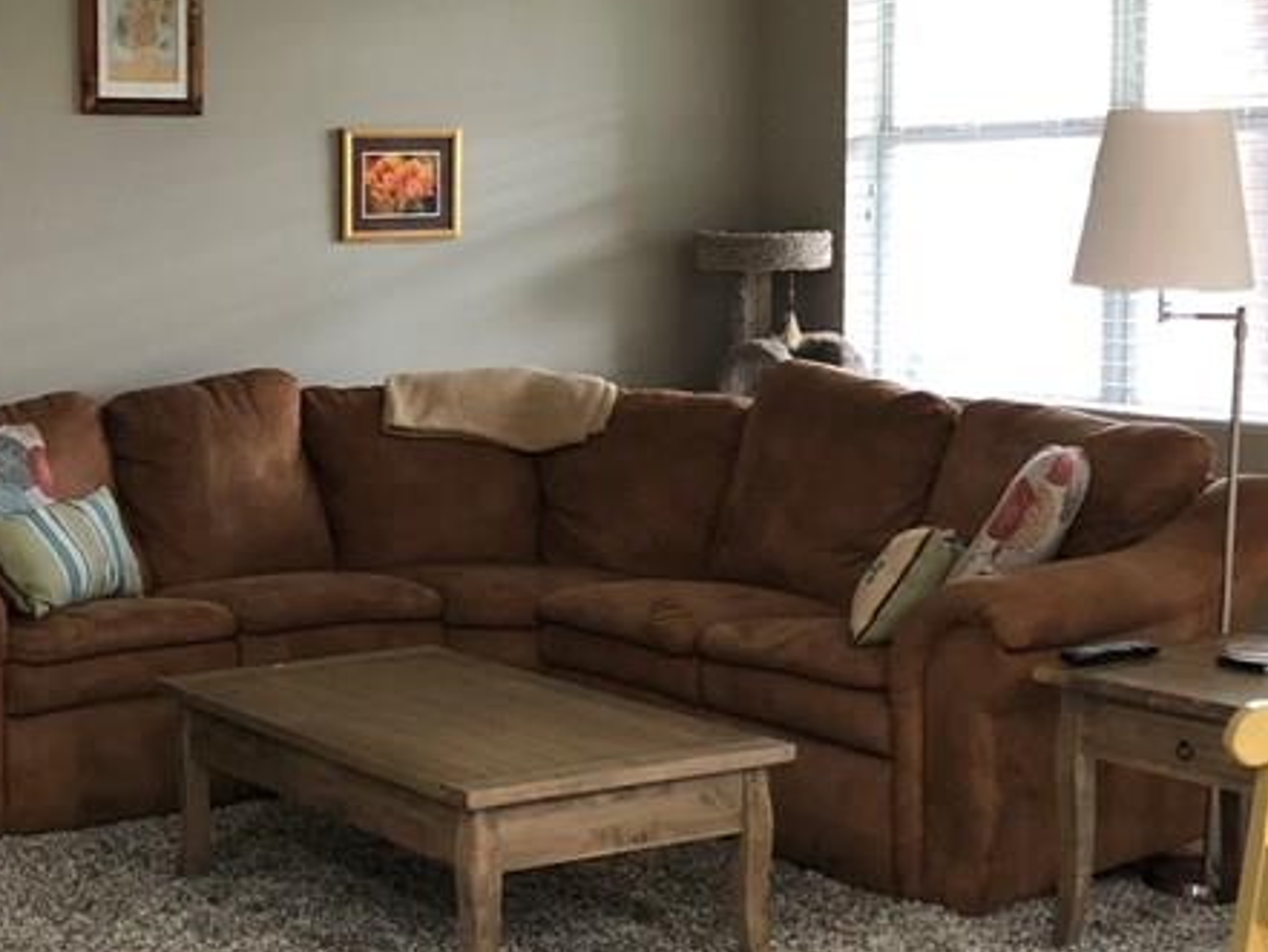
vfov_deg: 22.6
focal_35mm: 65
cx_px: 233
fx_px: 2382
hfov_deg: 29.1
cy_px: 414
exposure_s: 1/6
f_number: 1.8
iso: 80
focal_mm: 4
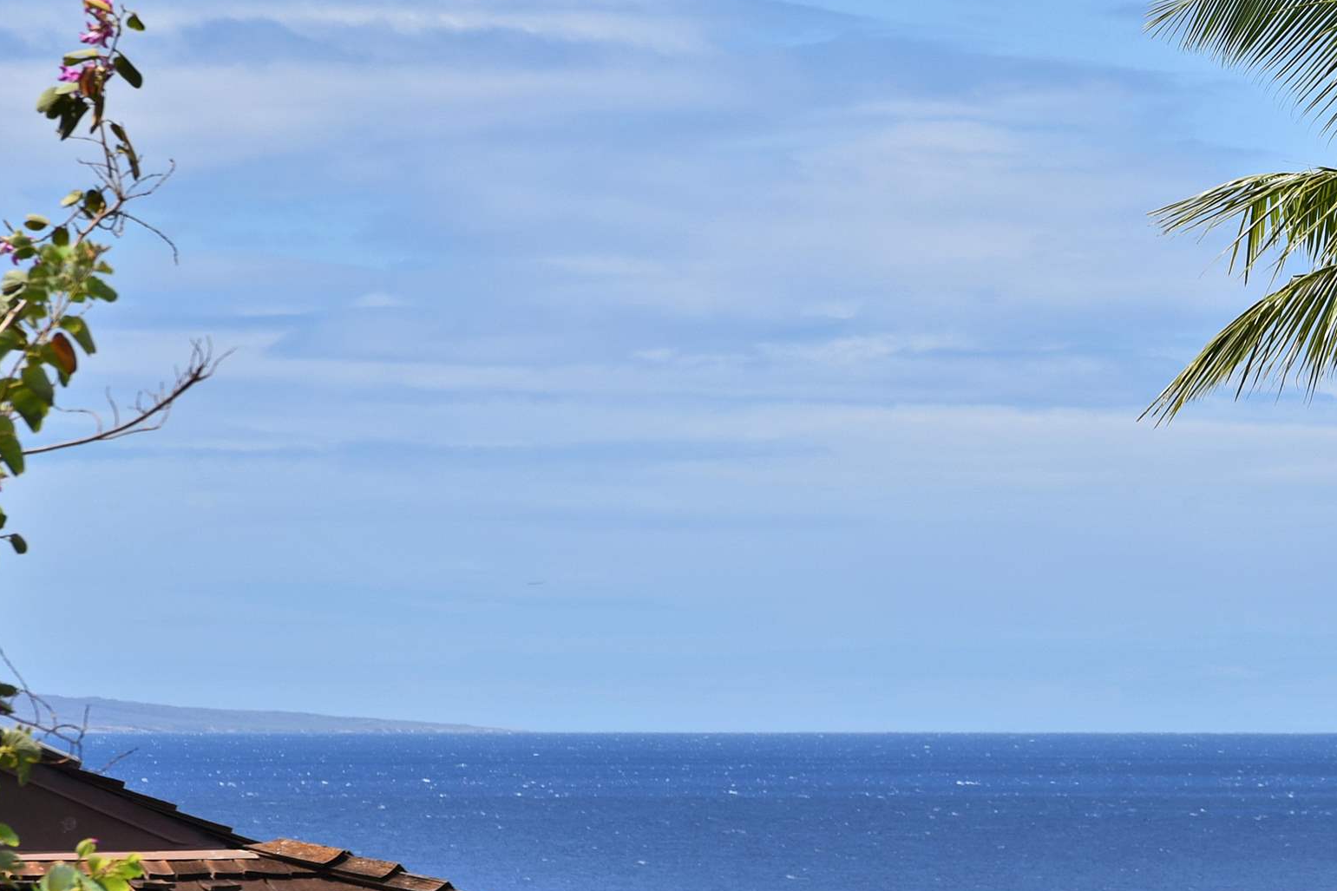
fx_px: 13702
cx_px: 1258
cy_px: 598
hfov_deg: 5.6
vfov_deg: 3.7
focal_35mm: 369
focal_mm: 185
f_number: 11
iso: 100
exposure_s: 1/200
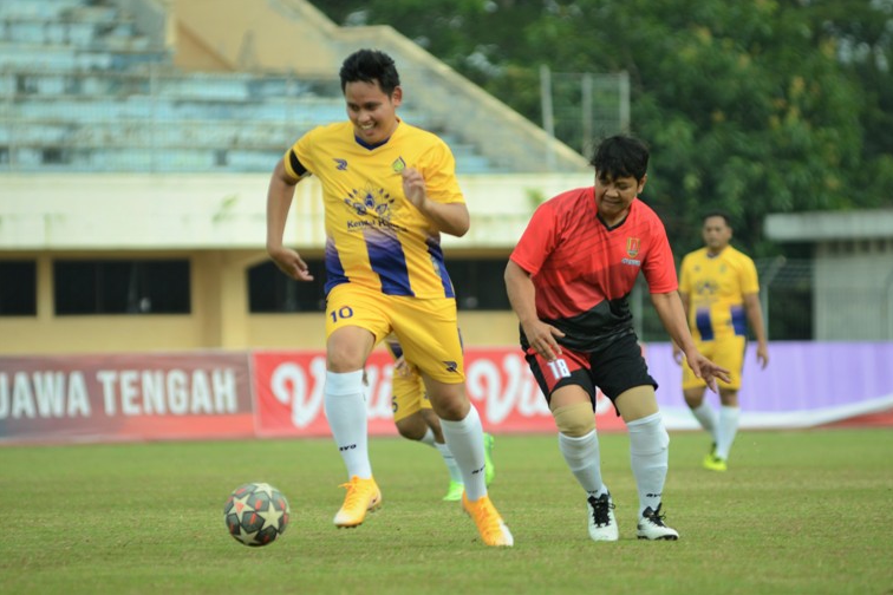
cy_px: 297
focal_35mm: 304
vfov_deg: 4.5
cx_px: 451
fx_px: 7540
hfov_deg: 6.8
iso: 125
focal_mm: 200
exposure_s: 1/400
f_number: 3.2
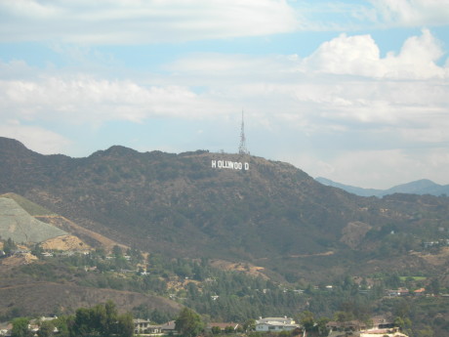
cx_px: 224
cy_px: 168
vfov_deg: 13.1
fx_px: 1466
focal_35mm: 113
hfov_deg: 17.4
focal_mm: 23.4
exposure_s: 1/140
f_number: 8.2
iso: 50
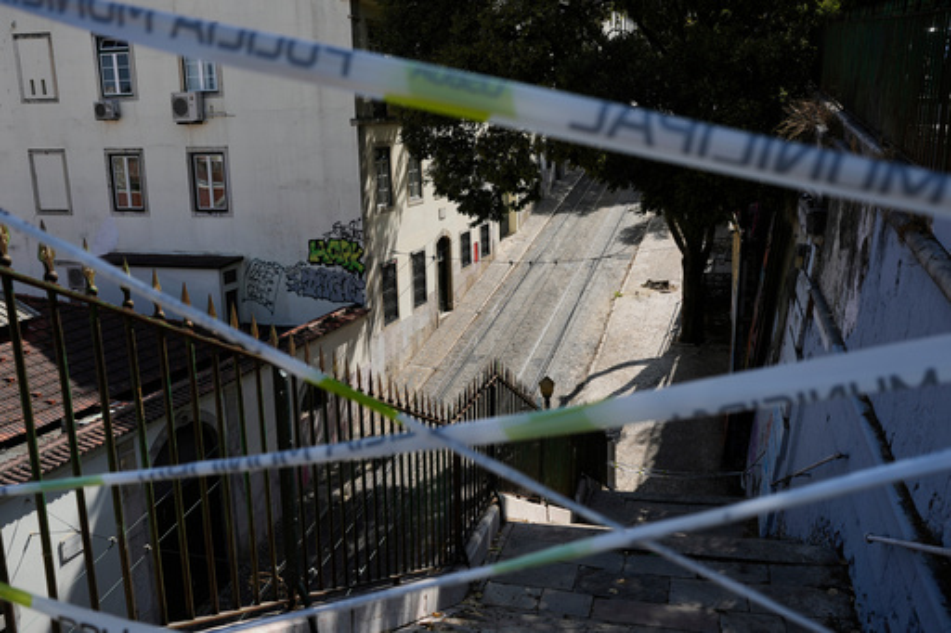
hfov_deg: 54.4
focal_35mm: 35
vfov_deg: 37.8
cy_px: 316
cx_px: 476
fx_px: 924
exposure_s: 1/800
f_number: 5.6
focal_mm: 35
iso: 100
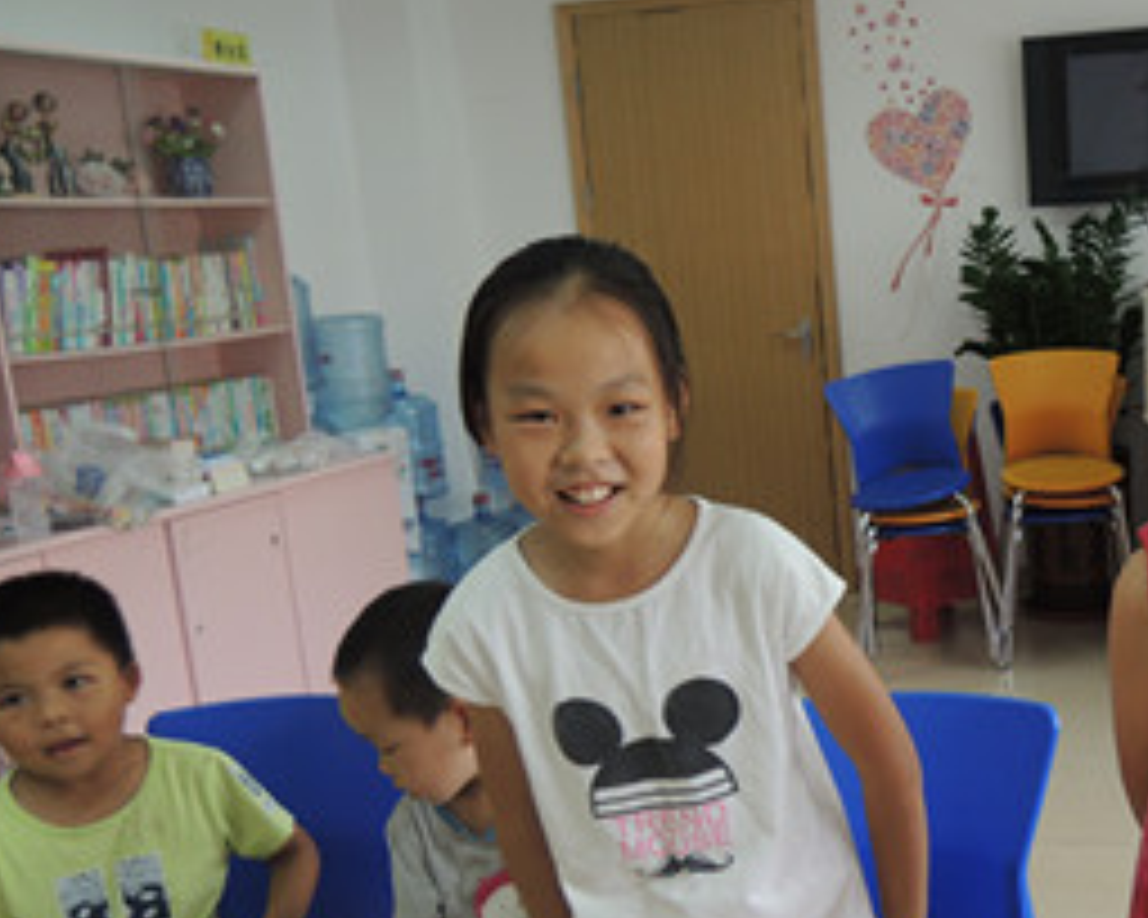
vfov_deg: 32.5
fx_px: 1563
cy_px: 605
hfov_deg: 38.5
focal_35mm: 46
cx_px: 950
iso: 100
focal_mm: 4.3
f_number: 2.2
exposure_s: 1/60
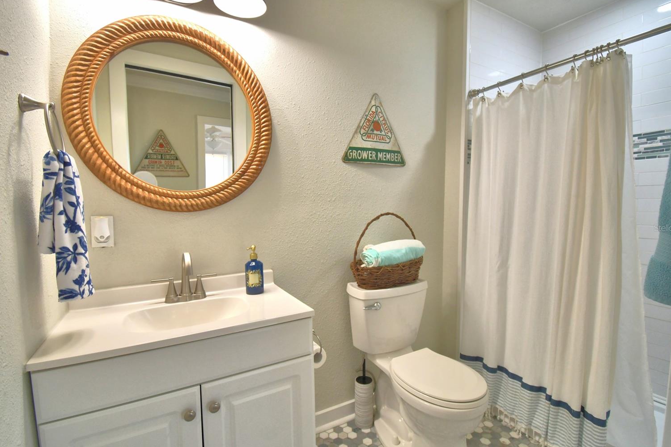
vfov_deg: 73.7
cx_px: 336
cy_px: 228
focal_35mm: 16
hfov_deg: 96.8
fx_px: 298
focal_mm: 10
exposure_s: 1/125
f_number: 4.5
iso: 400
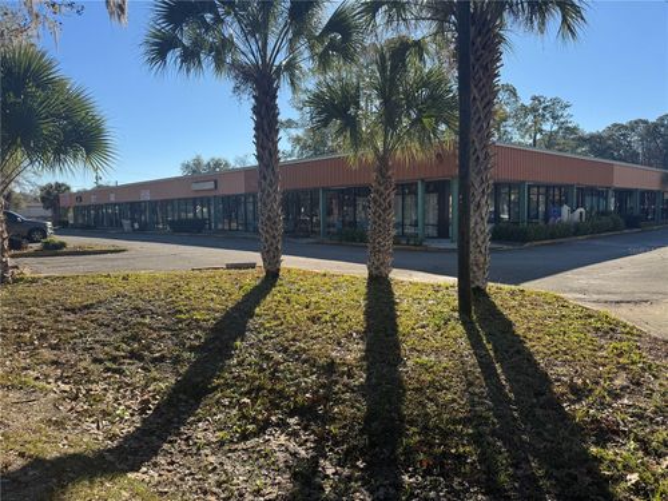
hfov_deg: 71.6
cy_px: 250
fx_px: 463
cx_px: 334
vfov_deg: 56.8
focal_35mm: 24
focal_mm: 6.76
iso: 80
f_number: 1.78
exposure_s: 1/2331
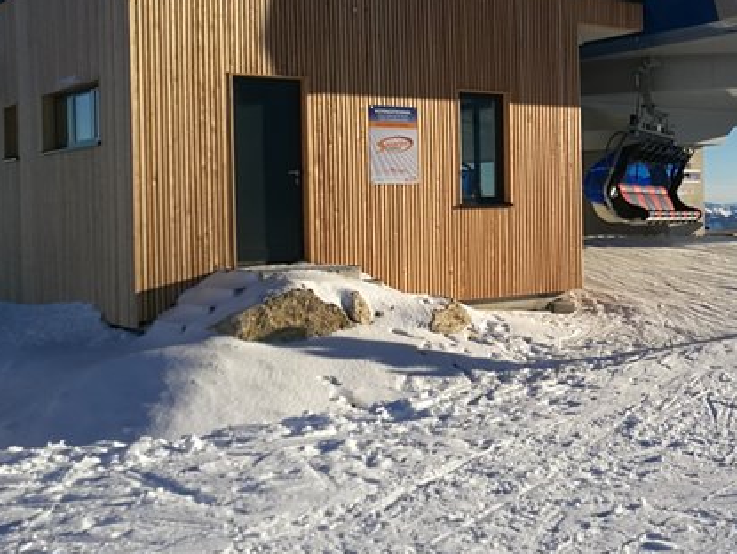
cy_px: 211
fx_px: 1108
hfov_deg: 35.3
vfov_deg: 28.0
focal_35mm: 52
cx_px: 613
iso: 50
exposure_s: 1/1443
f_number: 2.2
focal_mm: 4.5
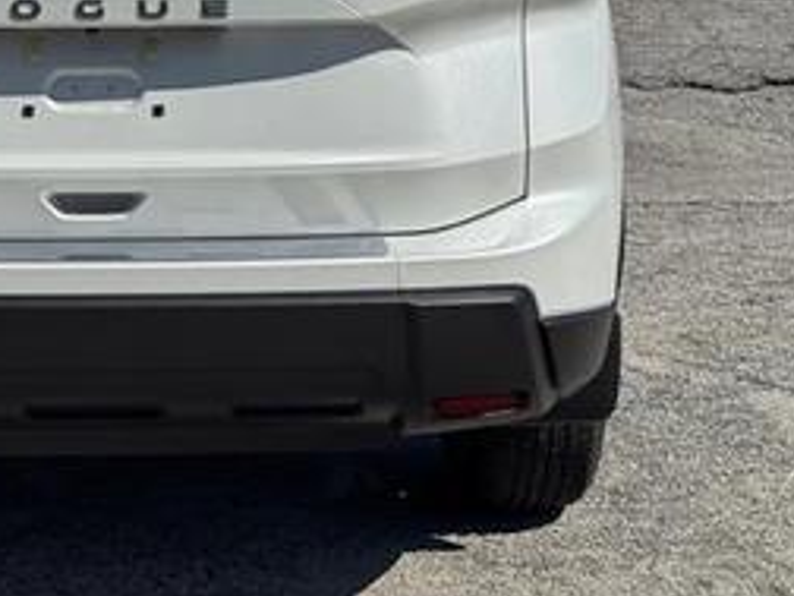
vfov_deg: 15.2
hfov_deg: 20.2
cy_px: 35
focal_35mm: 96
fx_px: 2202
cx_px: 145
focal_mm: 6.76
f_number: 1.78
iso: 64
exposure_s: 1/9009
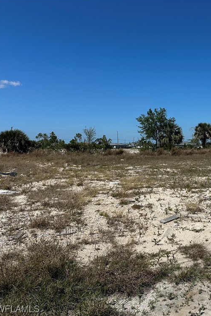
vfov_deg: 55.8
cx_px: 204
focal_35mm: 34
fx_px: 299
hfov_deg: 35.7
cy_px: 157
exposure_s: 1/8929
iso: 80
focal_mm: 6.86
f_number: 1.78
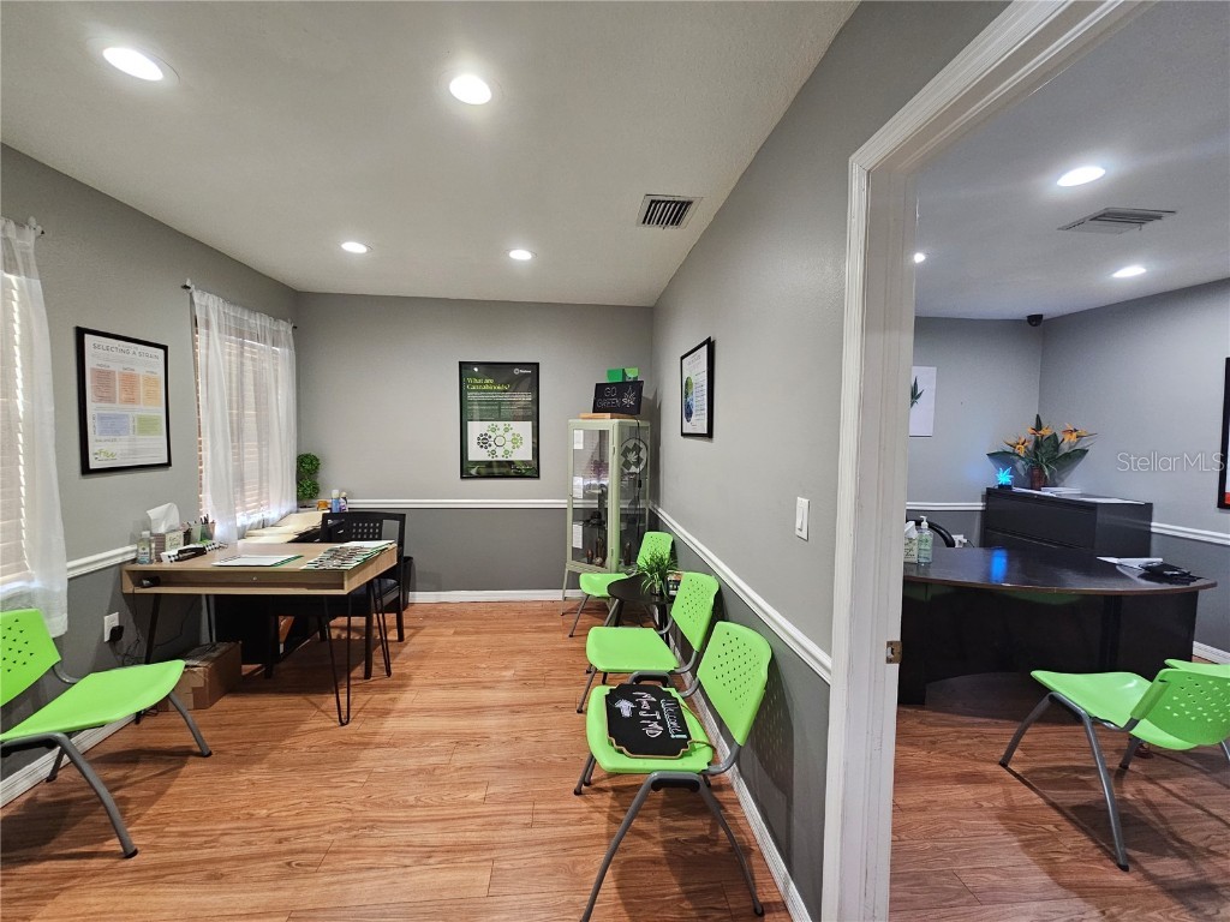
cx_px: 615
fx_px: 462
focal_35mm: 13
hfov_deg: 106.2
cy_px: 461
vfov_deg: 89.9
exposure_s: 1/40
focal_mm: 2.2
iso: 320
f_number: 2.2
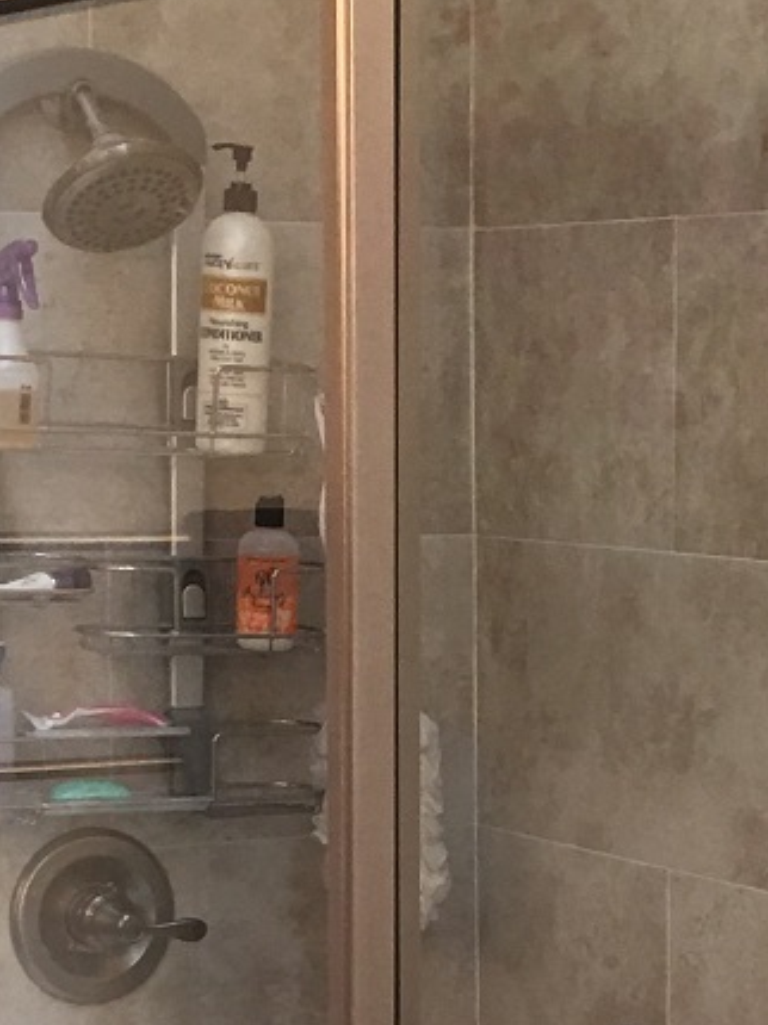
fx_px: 3198
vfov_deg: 17.3
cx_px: 549
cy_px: 1244
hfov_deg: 13.7
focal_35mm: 108
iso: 40
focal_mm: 4.15
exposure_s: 1/15
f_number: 2.2
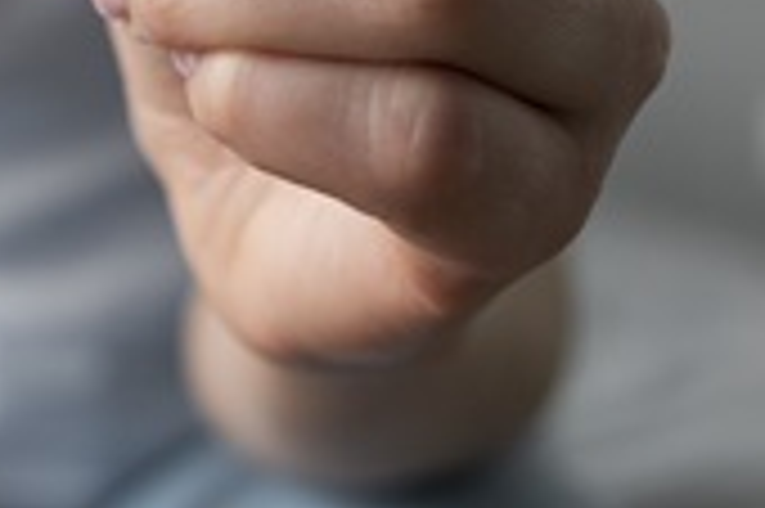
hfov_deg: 19.4
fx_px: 2102
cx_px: -153
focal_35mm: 99
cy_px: -245
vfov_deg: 13.1
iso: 320
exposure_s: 1/125
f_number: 3.5
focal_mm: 28
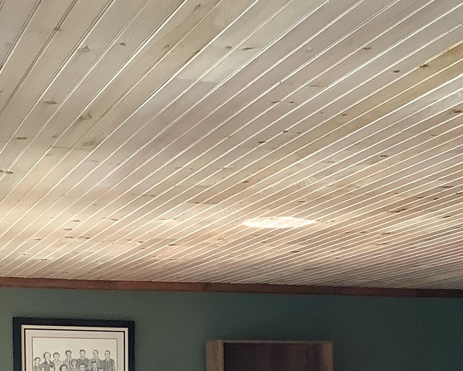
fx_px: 1165
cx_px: 294
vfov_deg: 17.2
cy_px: 458
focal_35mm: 85
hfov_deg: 22.4
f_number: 2.4
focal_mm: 3.3
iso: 125
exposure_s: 1/50
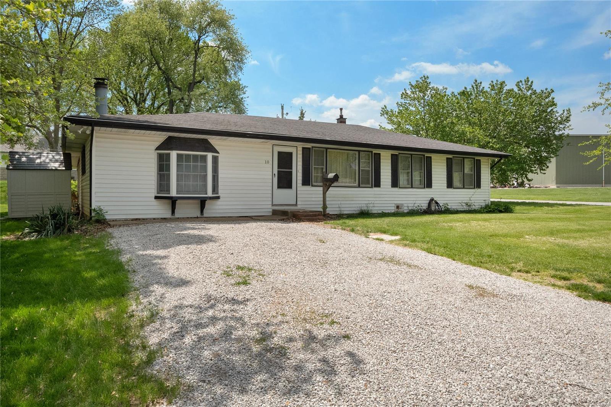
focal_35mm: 24
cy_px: 204
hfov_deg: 73.8
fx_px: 407
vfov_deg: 53.1
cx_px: 306
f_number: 10
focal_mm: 12
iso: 400
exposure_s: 1/500
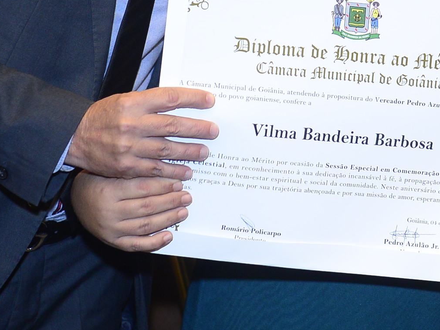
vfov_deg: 9.8
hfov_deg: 13.2
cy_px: -74
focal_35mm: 149
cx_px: 317
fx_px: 1893
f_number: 5.6
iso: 2500
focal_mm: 52
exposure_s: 1/125
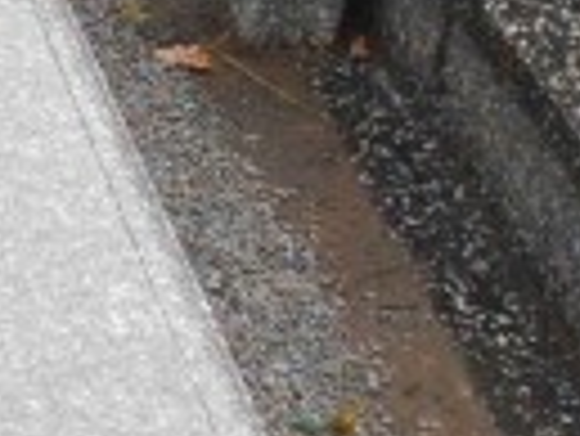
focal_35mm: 149
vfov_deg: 10.0
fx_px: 2499
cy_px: 108
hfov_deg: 12.9
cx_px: -148
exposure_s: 1/80
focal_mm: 5.25
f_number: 3.5
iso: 80
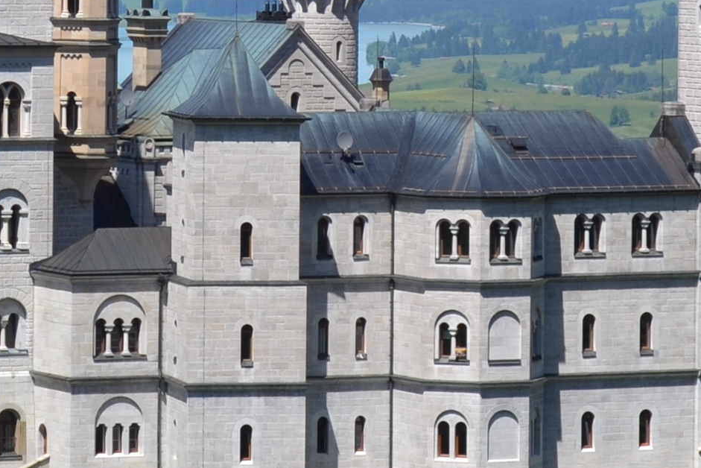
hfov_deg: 7.4
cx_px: 124
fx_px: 5434
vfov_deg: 4.9
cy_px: -183
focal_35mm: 279
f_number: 8
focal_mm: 38
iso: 100
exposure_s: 1/250
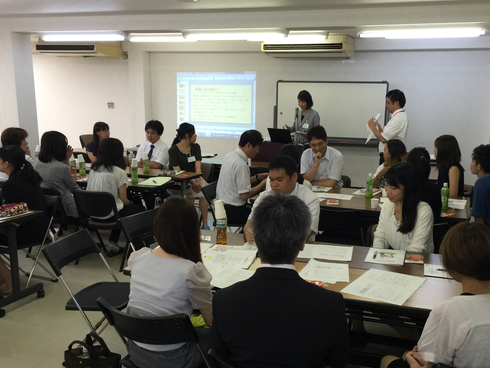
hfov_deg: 51.3
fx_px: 510
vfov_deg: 39.6
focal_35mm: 36
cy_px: 207
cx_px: 271
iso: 40
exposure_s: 1/30
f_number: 2.2
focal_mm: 4.15
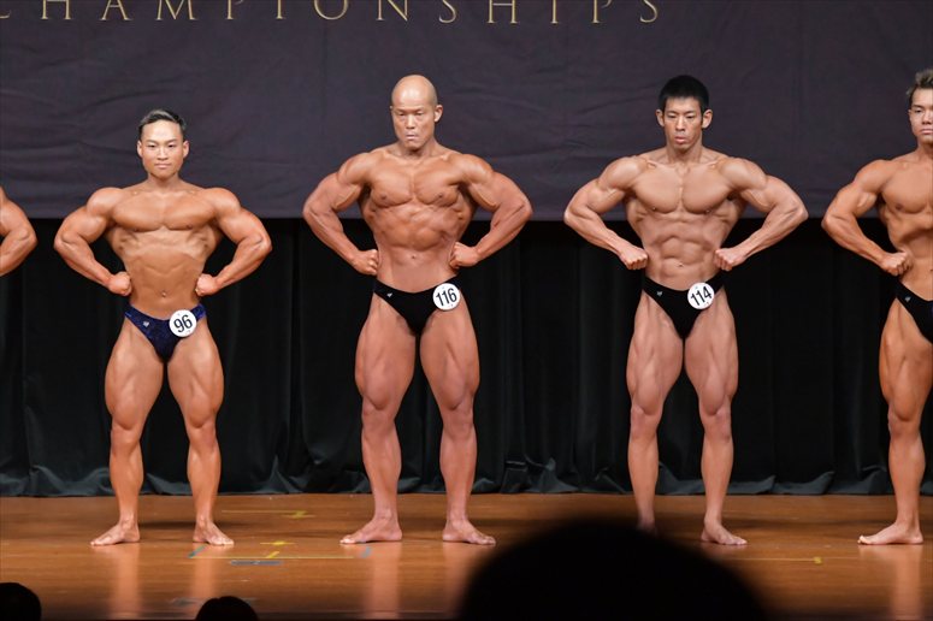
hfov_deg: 8.1
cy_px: 310
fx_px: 6606
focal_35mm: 255
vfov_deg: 5.4
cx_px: 466
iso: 5000
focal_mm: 170
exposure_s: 1/400
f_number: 5.6
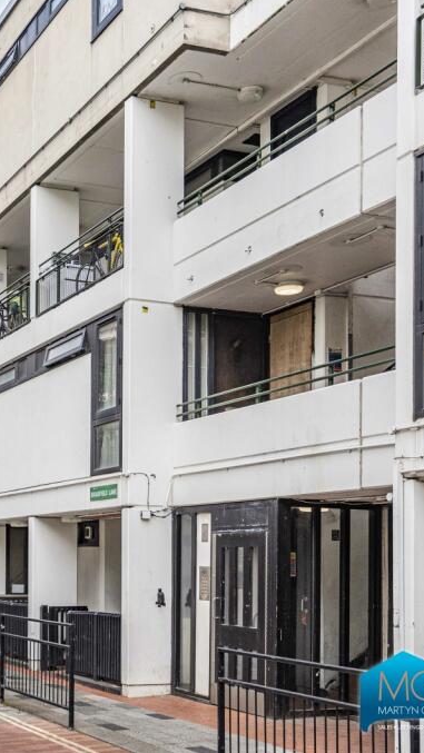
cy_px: 375
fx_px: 919
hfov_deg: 24.1
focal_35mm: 46
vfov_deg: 44.6
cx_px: -58
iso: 800
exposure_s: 1/500
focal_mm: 29
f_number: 8
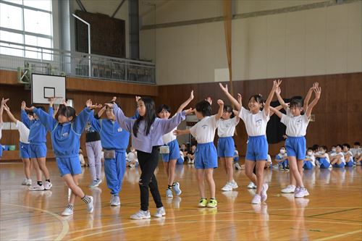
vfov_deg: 18.9
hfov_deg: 28.1
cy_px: 120
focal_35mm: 72
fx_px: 724
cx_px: 181
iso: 5000
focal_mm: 48
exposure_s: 1/1000
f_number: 5.6
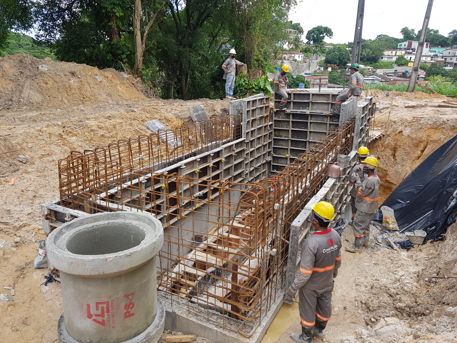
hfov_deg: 67.3
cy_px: 172
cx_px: 228
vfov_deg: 53.1
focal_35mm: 26
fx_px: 343
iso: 40
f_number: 1.7
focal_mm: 4.2
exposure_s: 1/632
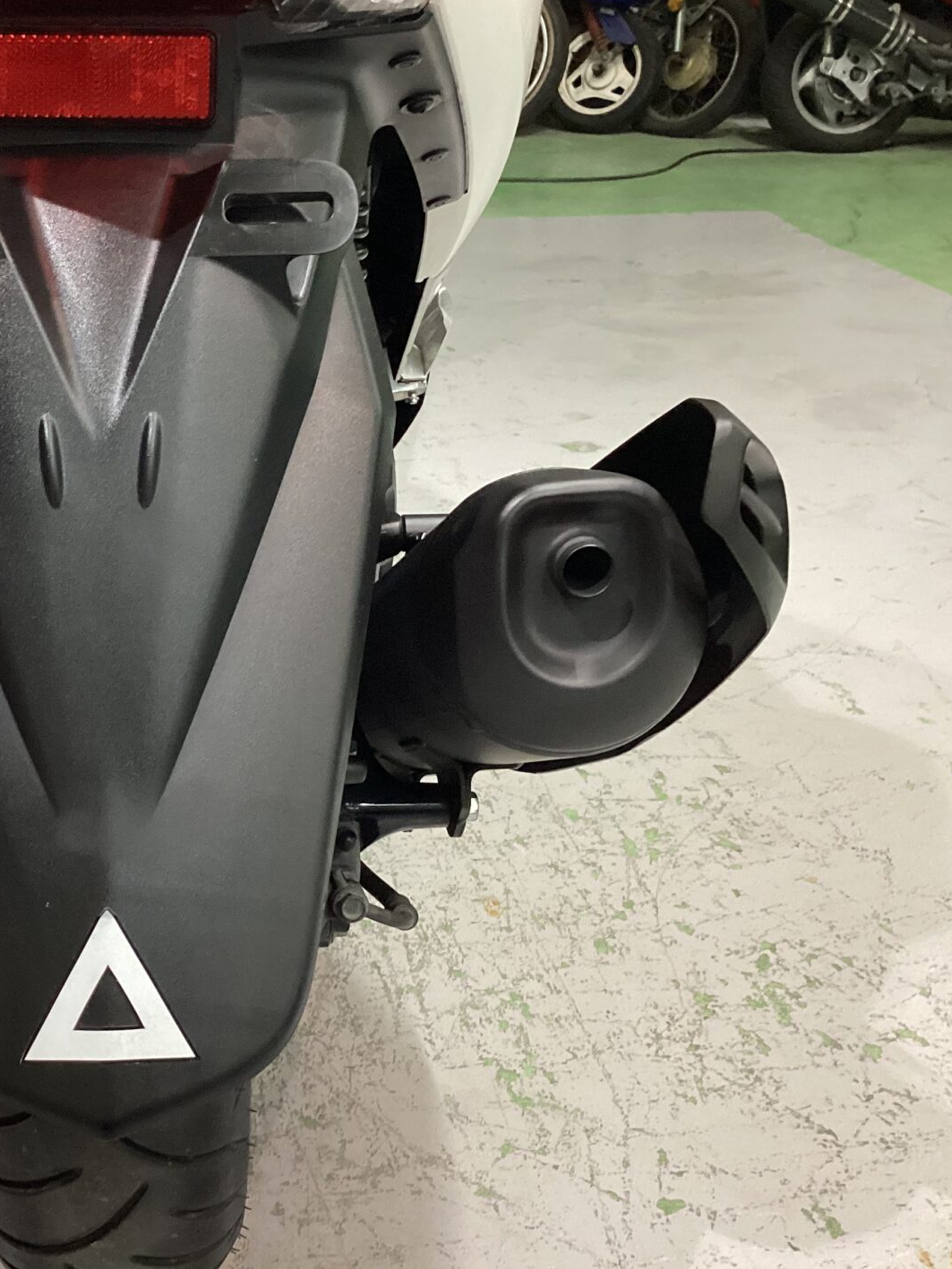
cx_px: 126
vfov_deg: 44.8
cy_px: 632
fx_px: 1540
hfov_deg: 32.9
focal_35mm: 42
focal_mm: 3.3
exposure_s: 1/60
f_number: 2.4
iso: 250
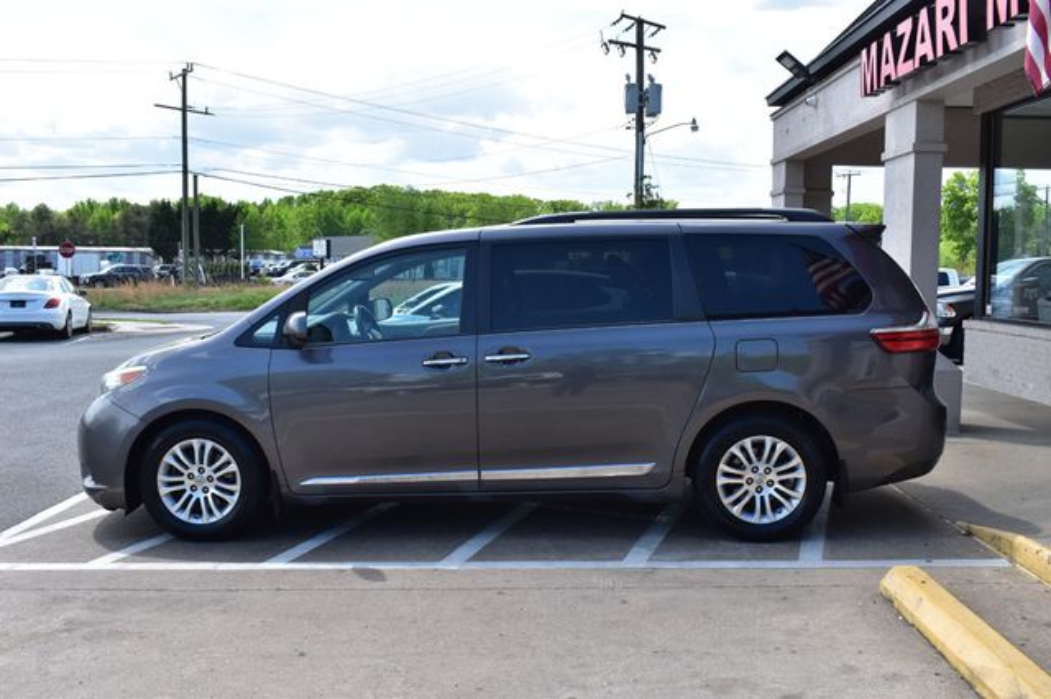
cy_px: 350
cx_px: 526
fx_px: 1050
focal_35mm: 36
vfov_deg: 36.8
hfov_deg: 53.2
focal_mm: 24
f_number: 11
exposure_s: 1/400
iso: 400
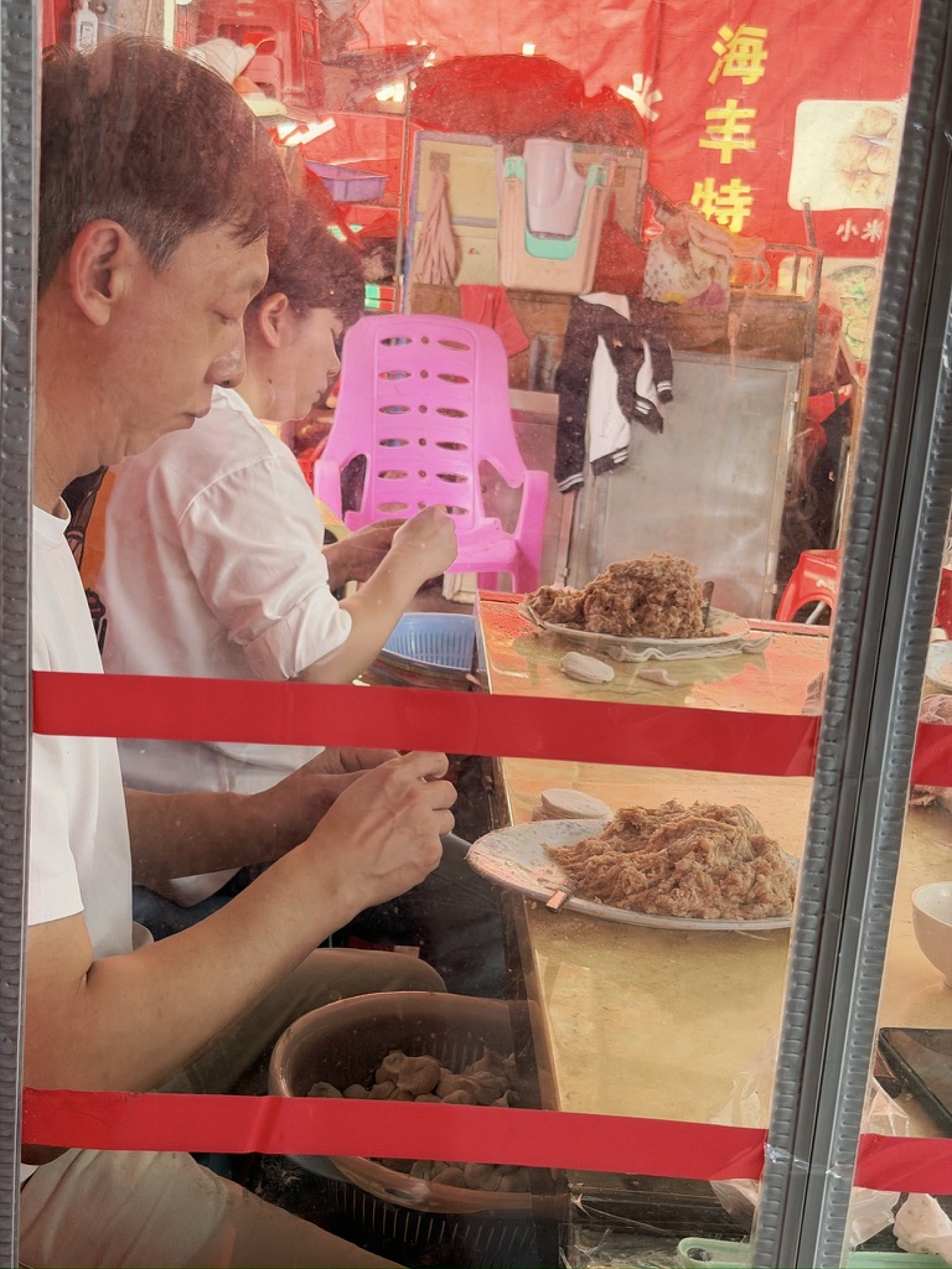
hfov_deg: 30.3
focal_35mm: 48
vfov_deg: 39.7
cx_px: 476
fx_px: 1760
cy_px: 634
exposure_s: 1/33
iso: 320
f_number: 1.78
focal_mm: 6.76
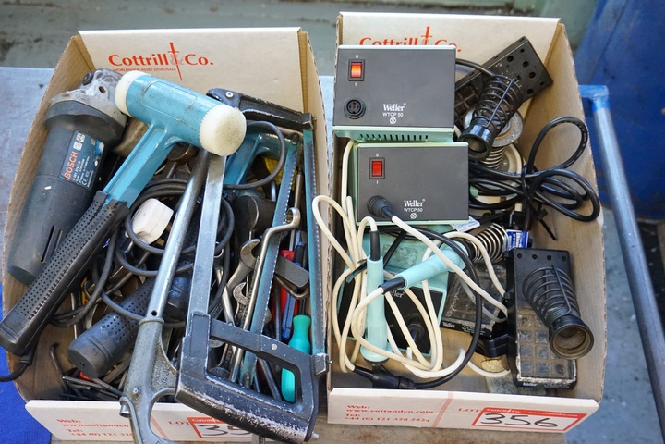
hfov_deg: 55.1
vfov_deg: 38.4
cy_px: 222
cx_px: 332
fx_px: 637
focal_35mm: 34
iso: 3200
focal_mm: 23
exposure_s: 1/160
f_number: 4
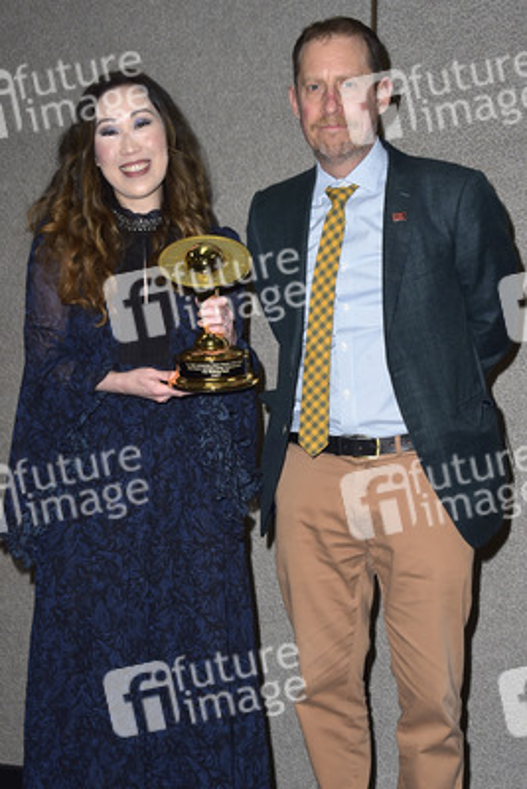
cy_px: 394
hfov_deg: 36.9
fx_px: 790
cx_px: 264
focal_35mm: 36
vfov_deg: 53.1
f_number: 6.3
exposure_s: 1/250
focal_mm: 36
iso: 500
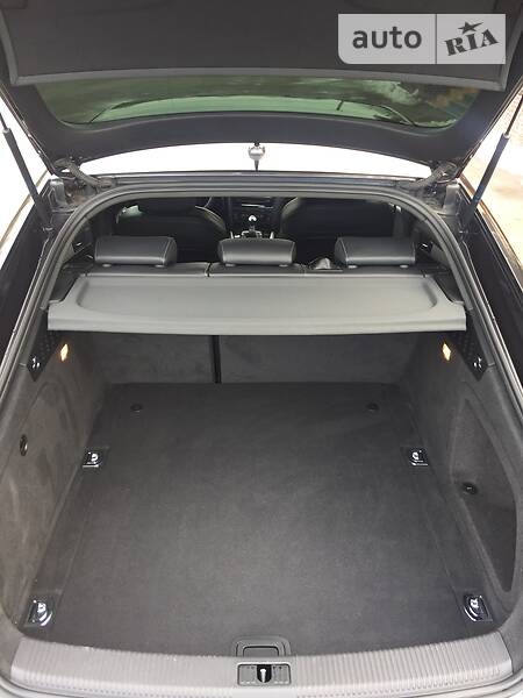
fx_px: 584
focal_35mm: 29
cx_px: 262
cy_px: 349
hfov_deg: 48.2
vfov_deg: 61.7
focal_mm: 4.2
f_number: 2.2
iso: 32
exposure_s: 1/50
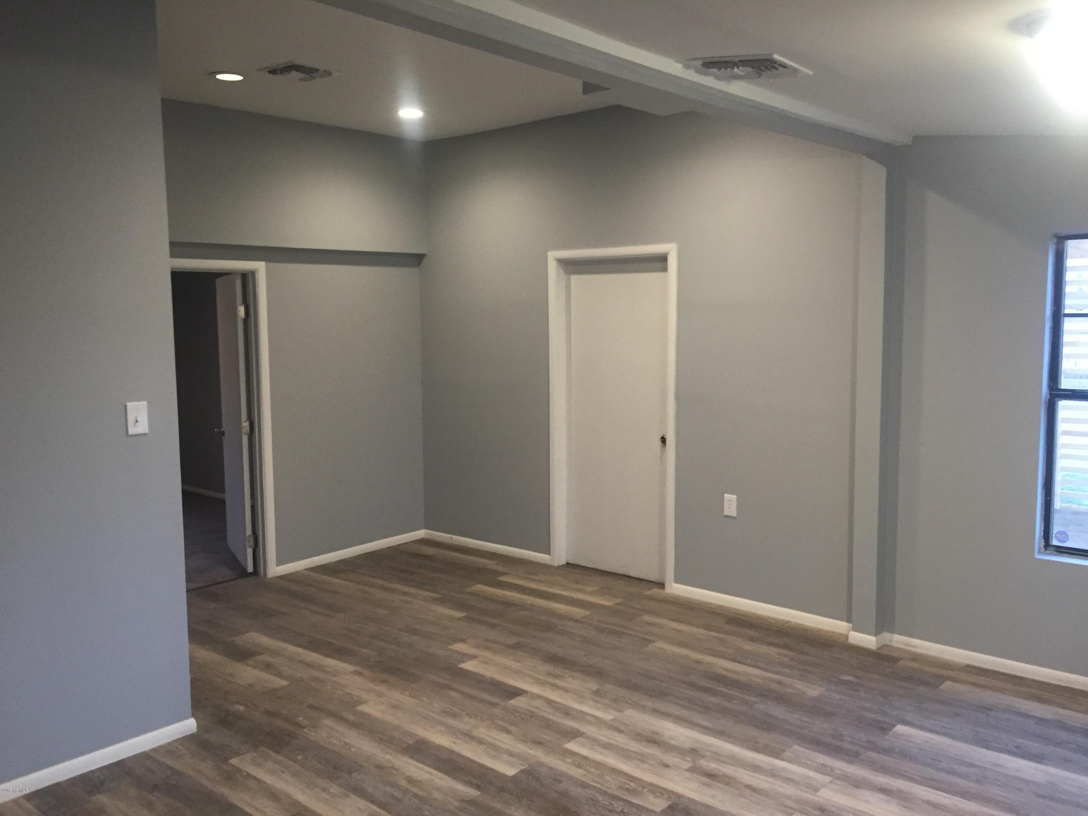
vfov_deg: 48.2
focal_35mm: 29
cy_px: 408
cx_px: 544
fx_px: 911
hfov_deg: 61.7
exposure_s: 1/30
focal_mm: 4.15
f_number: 2.2
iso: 160
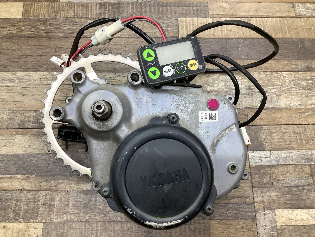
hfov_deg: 58.3
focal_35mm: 31
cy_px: 118
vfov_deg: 45.5
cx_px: 158
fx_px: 282
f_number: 2.4
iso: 100
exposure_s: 1/60
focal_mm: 3.3
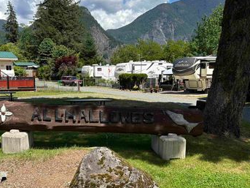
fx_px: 253
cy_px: 112
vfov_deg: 40.5
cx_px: 86
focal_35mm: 35
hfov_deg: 51.8
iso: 80
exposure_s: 1/3155
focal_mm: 6.86
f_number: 1.78
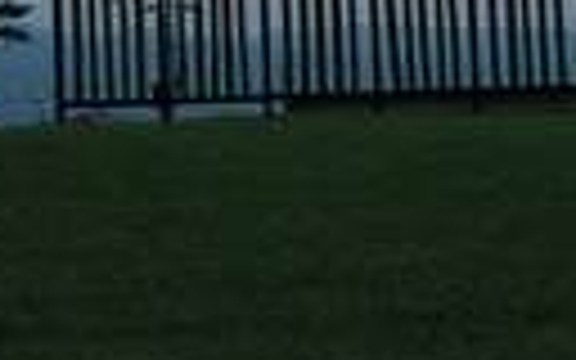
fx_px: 2151
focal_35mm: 137
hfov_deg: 15.2
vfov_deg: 9.3
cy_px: -169
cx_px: 392
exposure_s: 1/53.2
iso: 96
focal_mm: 7.5
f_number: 2.7
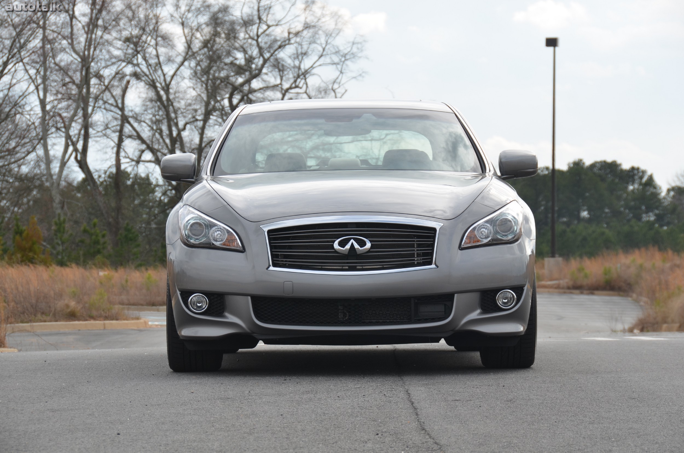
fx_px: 2702
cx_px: 342
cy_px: 226
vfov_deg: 9.6
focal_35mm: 142
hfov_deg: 14.4
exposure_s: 1/250
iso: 140
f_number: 8
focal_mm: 95
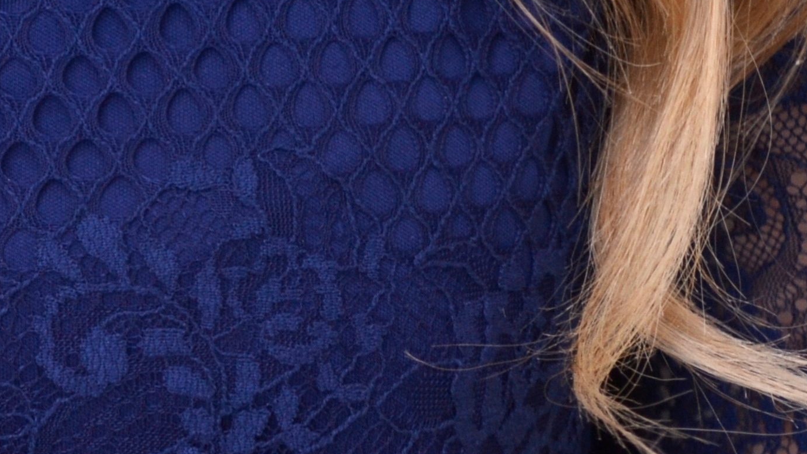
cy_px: -110
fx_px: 4280
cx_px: -39
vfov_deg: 6.0
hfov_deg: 10.7
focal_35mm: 200
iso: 200
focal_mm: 38
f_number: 5.6
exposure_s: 1/125
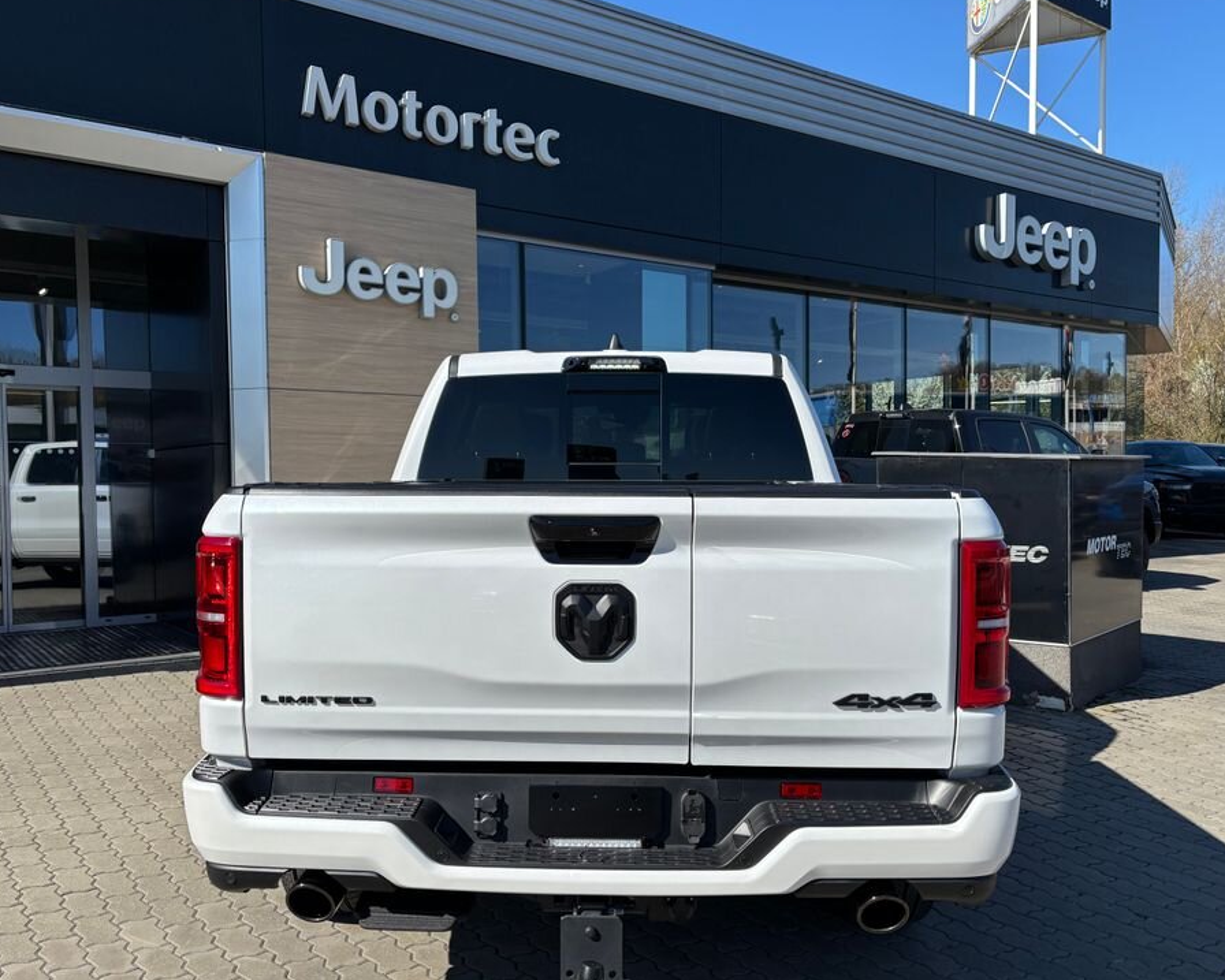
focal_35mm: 29
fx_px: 1052
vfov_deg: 50.0
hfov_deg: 60.4
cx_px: 603
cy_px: 504
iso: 50
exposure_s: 1/4425
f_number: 1.6
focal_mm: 5.96
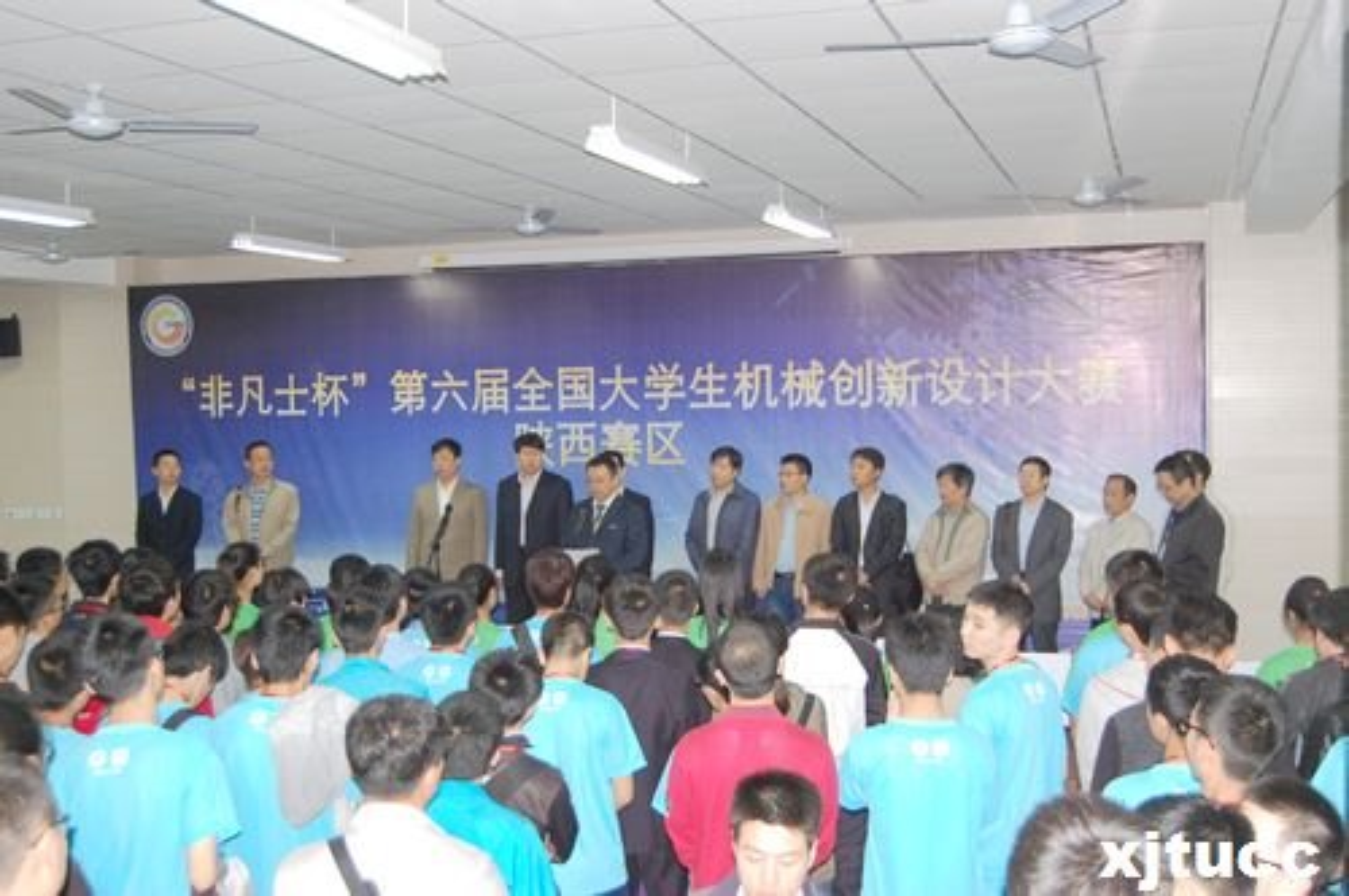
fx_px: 1460
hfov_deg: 49.6
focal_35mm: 39
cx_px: 674
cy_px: 448
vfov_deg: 34.1
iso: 720
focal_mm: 26
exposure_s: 1/60
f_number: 4.2
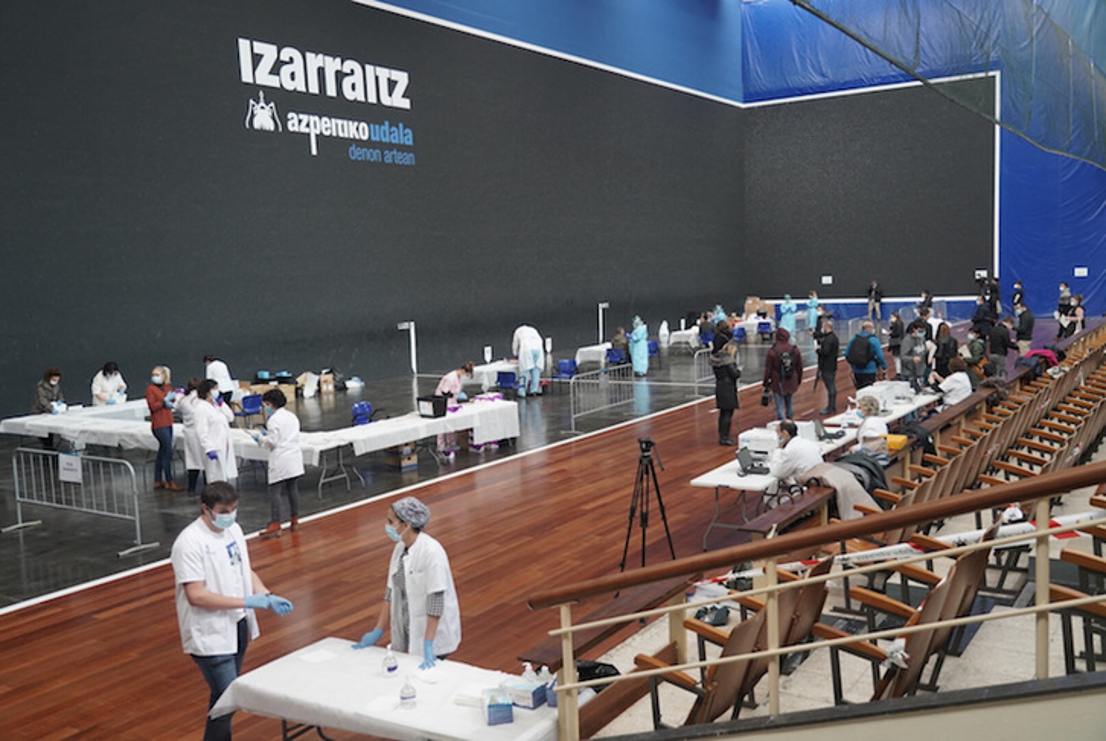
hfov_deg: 57.2
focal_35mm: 33
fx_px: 1015
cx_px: 553
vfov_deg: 40.1
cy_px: 370
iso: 1600
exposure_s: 1/125
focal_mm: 33
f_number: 4
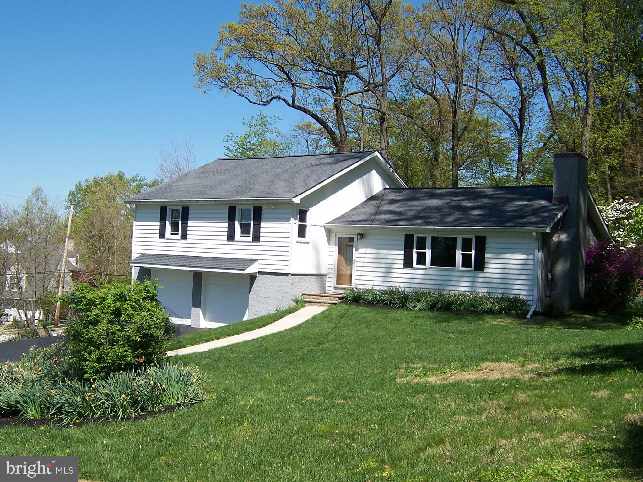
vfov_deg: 36.0
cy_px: 241
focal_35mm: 40
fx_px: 743
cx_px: 322
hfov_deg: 46.8
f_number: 4
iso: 80
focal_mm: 6.7
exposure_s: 1/750
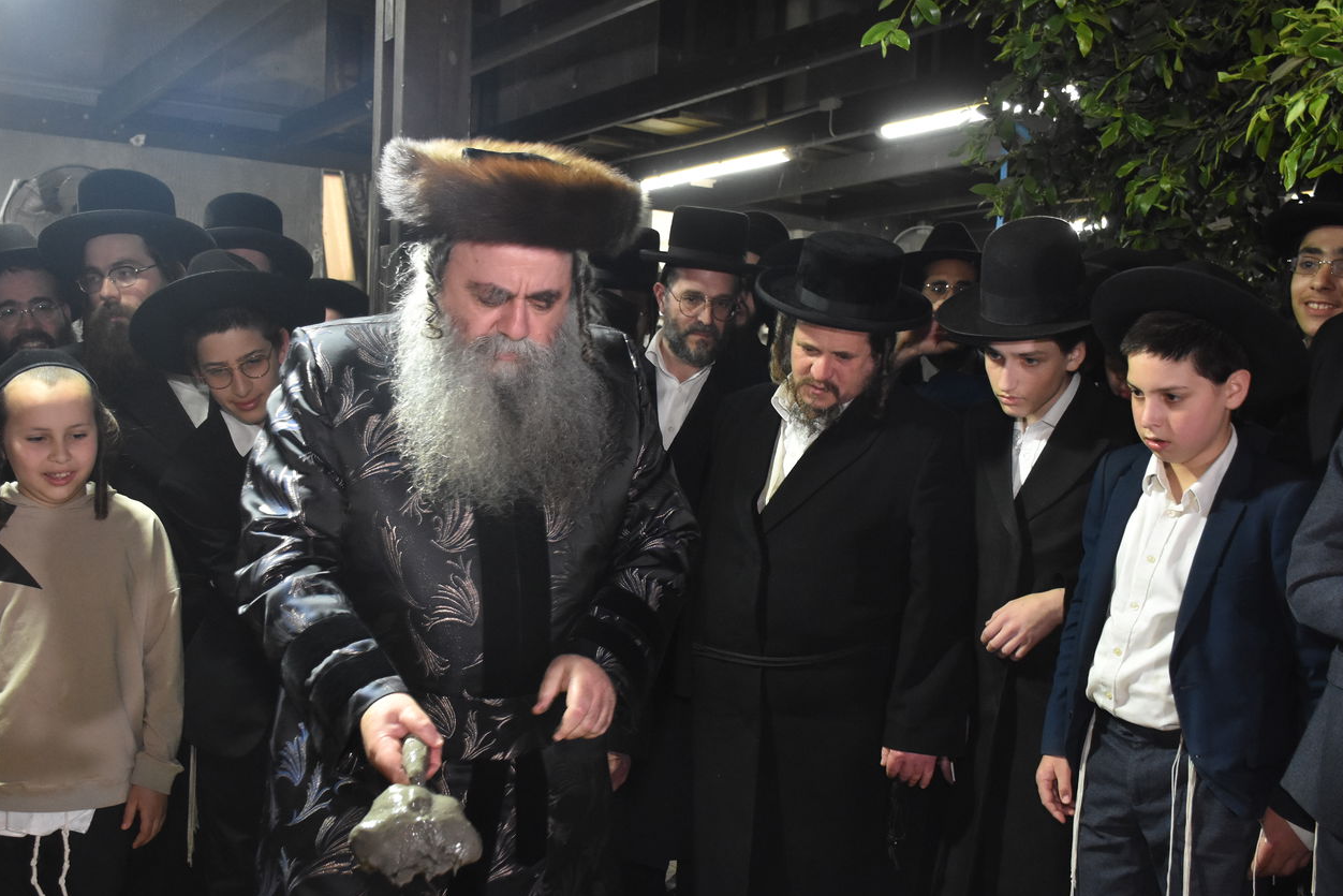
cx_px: 609
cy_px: 500
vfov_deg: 34.5
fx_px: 1439
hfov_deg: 50.0
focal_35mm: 39
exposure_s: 1/80
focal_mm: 23
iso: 2000
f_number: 5.6
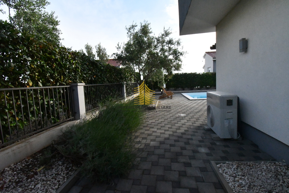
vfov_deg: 73.7
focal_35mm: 16
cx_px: 144
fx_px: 128
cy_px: 96
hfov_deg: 96.7
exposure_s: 1/2000
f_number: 22
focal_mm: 11
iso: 16000
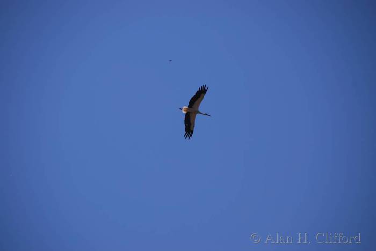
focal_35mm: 300
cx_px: 188
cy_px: 126
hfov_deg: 6.9
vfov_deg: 4.6
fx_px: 3136
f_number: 5.6
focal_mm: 200
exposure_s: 1/1000
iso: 100
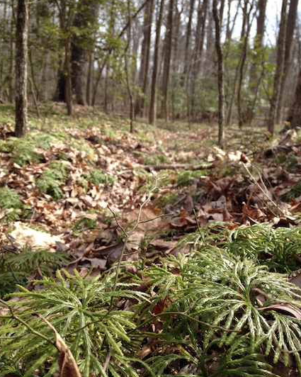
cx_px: 149
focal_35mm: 37
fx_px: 412
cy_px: 197
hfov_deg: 40.1
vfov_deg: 49.1
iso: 50
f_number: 2.4
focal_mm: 4.28
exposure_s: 1/389
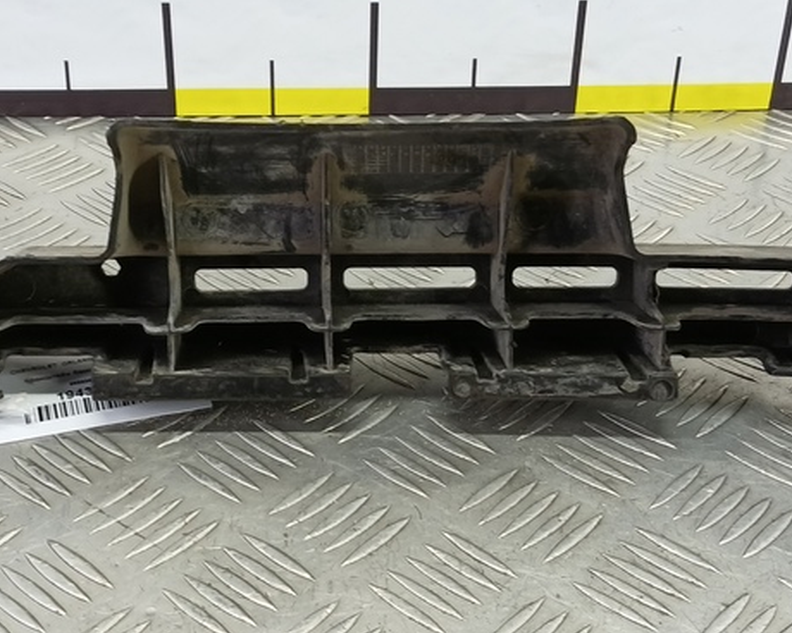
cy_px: 255
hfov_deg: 37.3
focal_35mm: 50
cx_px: 341
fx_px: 1172
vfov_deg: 30.2
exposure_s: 1/50
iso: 173
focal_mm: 4.11
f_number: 1.6
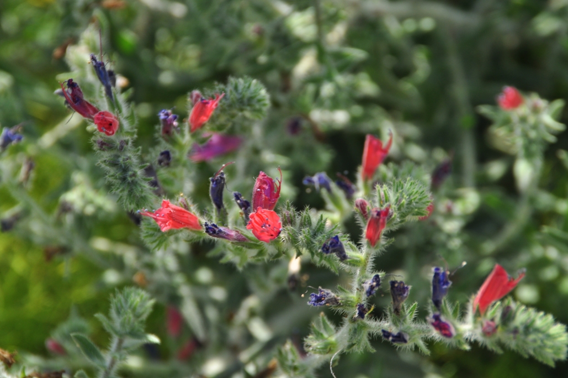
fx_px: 2648
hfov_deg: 12.2
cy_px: 189
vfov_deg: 8.2
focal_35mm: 168
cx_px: 284
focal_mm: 112
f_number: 10
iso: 200
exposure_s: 1/250
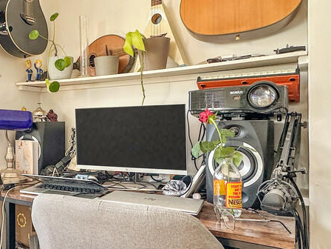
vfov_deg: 42.3
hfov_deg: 50.3
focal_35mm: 32
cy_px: 198
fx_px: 306
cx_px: 32
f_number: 2.2
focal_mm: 2.22
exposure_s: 1/115
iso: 40
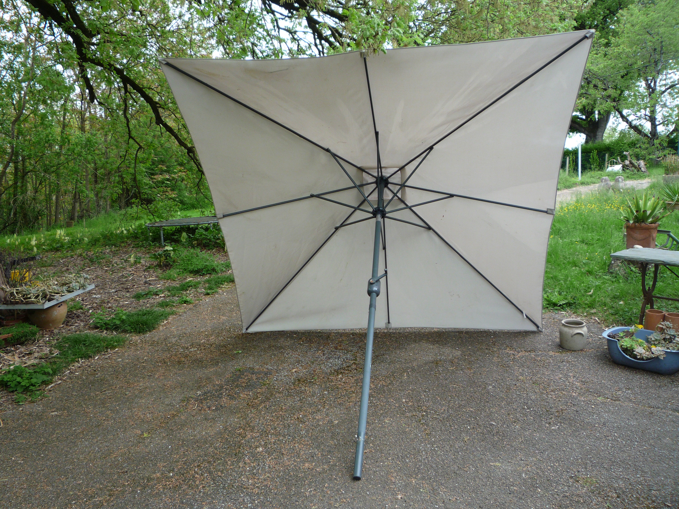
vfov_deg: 46.8
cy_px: 254
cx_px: 340
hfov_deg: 60.0
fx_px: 588
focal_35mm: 30
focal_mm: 5.2
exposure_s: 1/50
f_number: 3.3
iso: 100
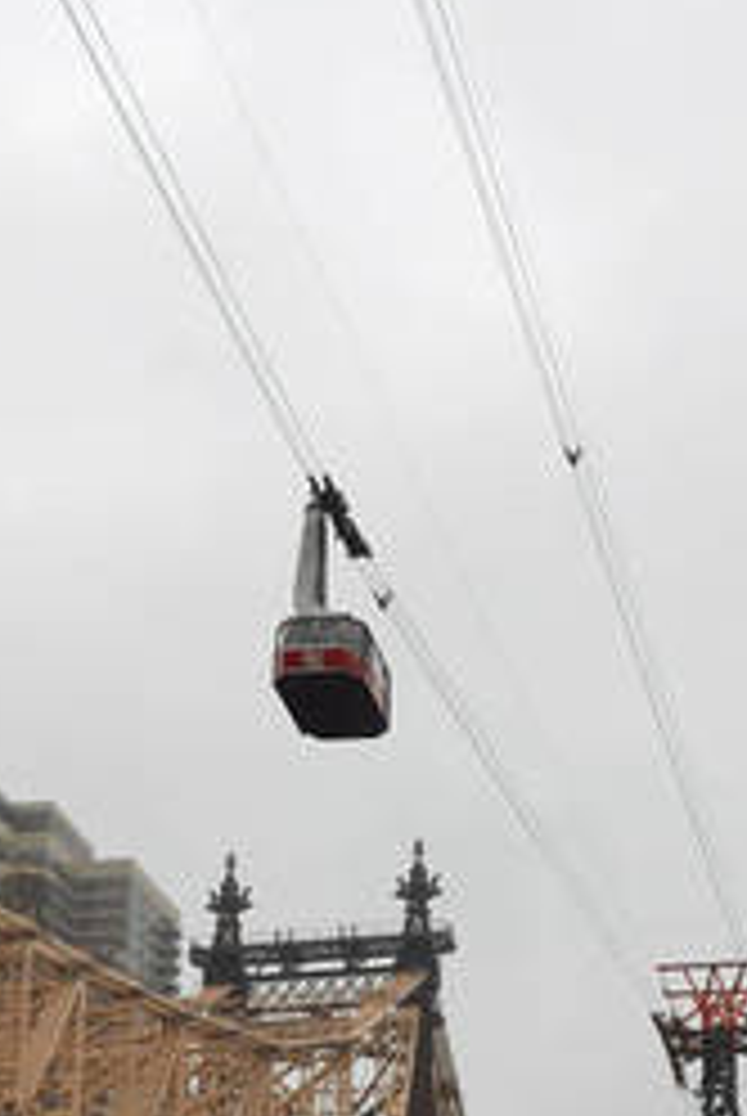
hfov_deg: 14.6
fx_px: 2886
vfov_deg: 21.7
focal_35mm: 93
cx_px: 657
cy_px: 792
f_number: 4
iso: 100
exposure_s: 1/250
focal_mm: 22
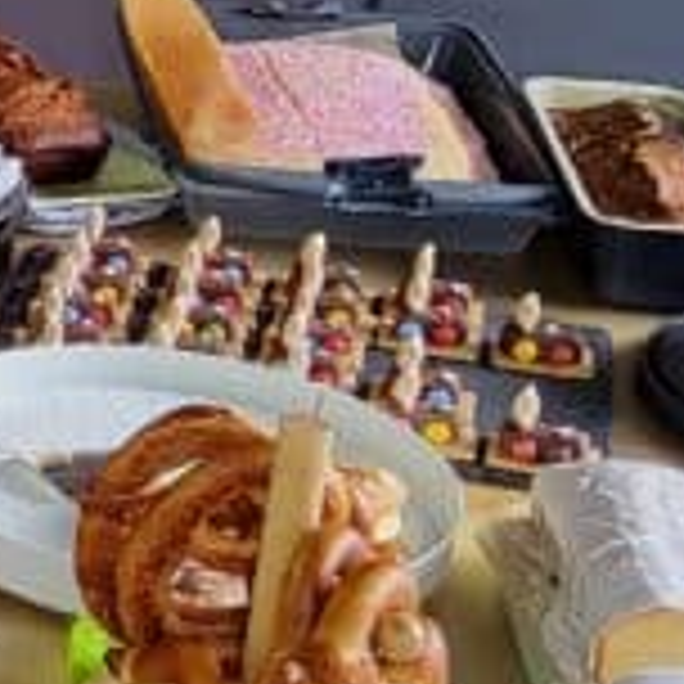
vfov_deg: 11.2
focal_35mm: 155
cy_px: 108
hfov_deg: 10.3
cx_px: -756
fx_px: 3465
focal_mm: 3.08
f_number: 2
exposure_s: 1/100
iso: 200
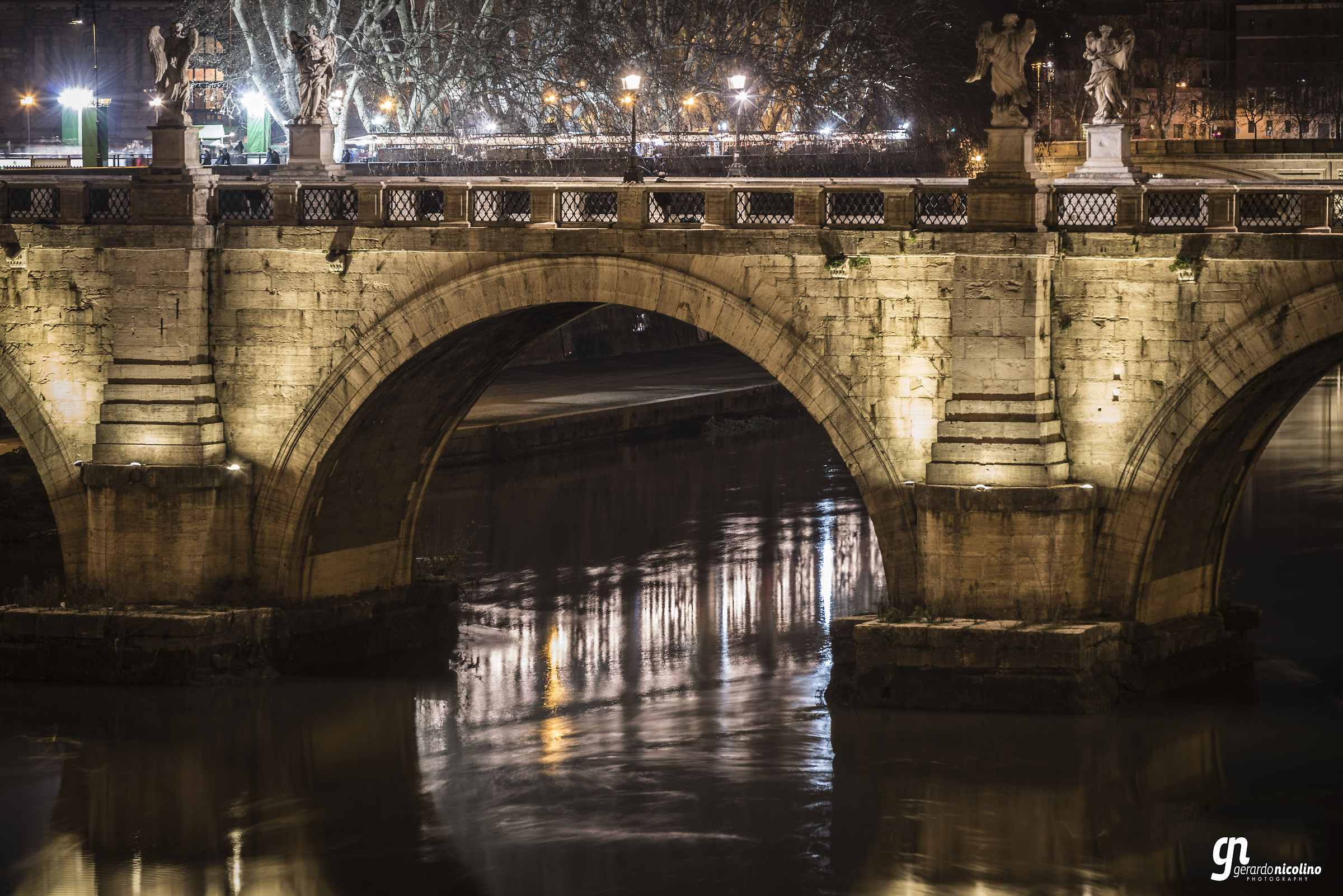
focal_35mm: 160
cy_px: 448
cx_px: 672
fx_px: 5971
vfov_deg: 8.6
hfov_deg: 12.8
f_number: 9
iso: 125
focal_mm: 160
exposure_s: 6
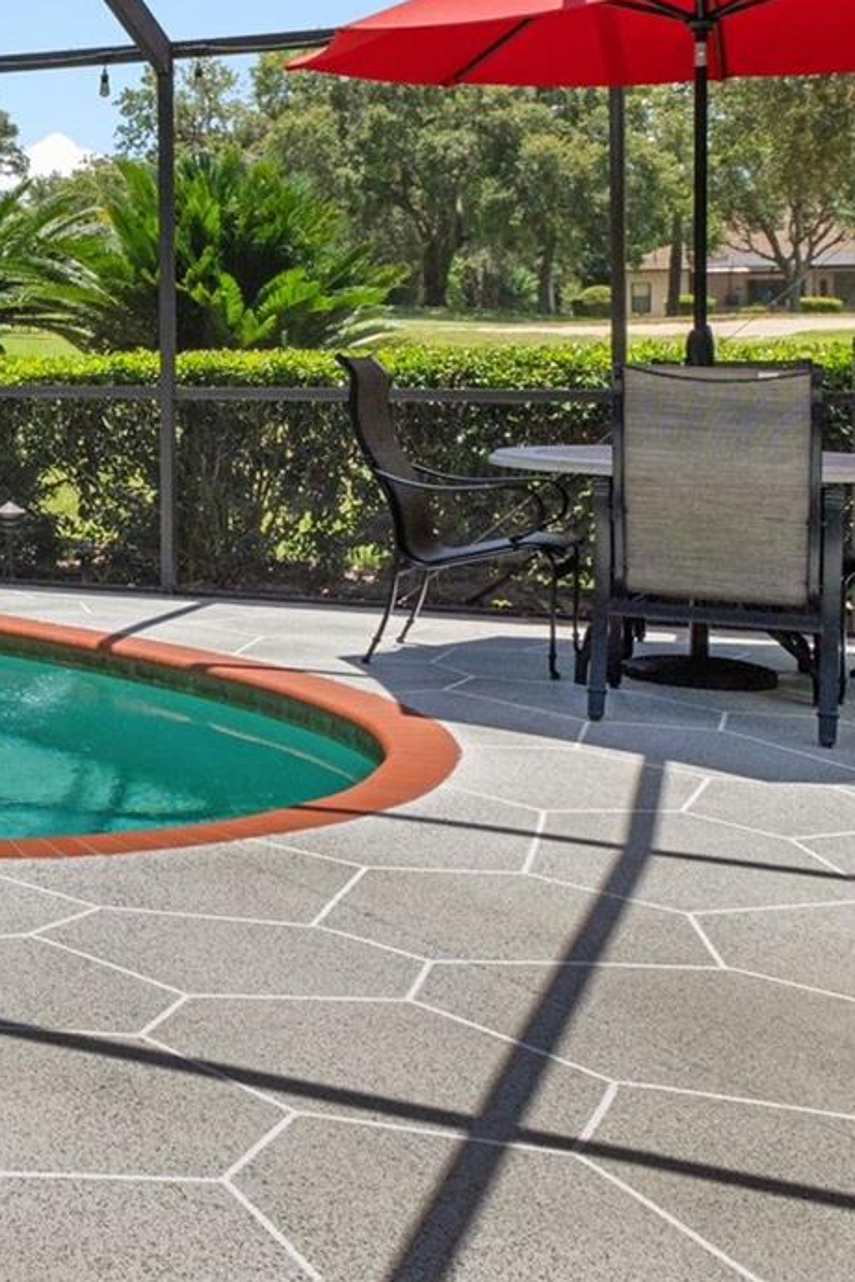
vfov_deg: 37.2
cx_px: -349
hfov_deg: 22.3
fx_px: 1858
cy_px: 327
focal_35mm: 52
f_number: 8
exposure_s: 1/1000
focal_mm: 15
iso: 320
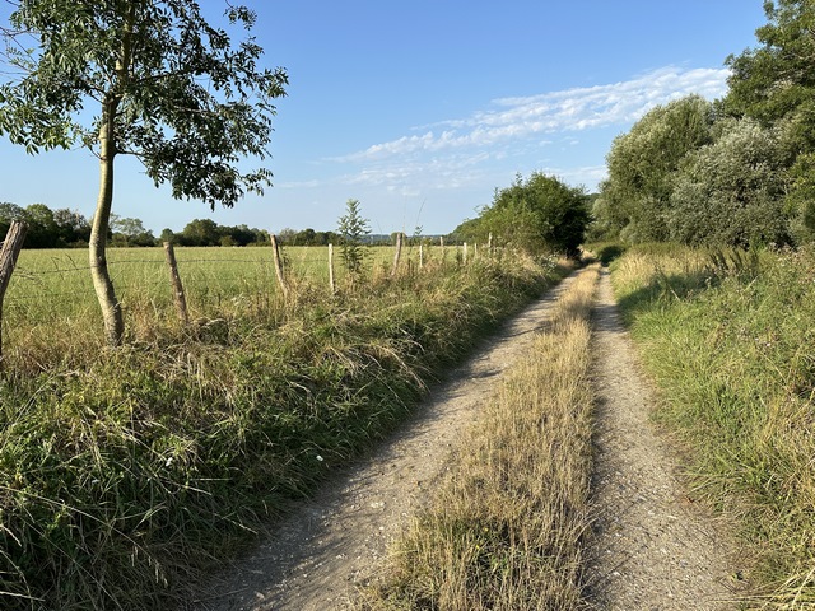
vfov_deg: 56.8
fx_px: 565
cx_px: 408
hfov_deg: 71.6
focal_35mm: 24
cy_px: 306
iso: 80
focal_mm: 6.86
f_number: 1.78
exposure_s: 1/3247
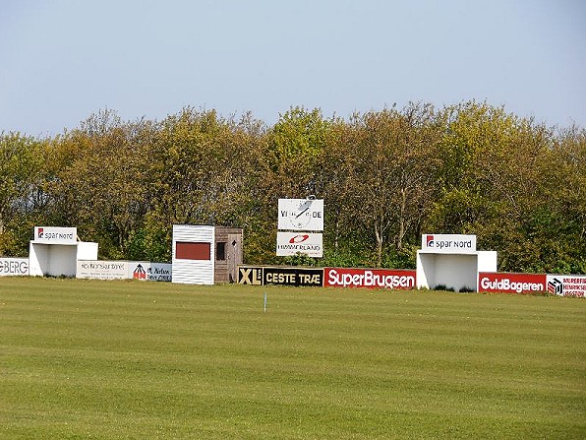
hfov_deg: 11.8
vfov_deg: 8.9
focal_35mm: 167
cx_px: 294
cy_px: 220
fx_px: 2827
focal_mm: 29.44
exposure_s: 1/400
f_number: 5.9
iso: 80
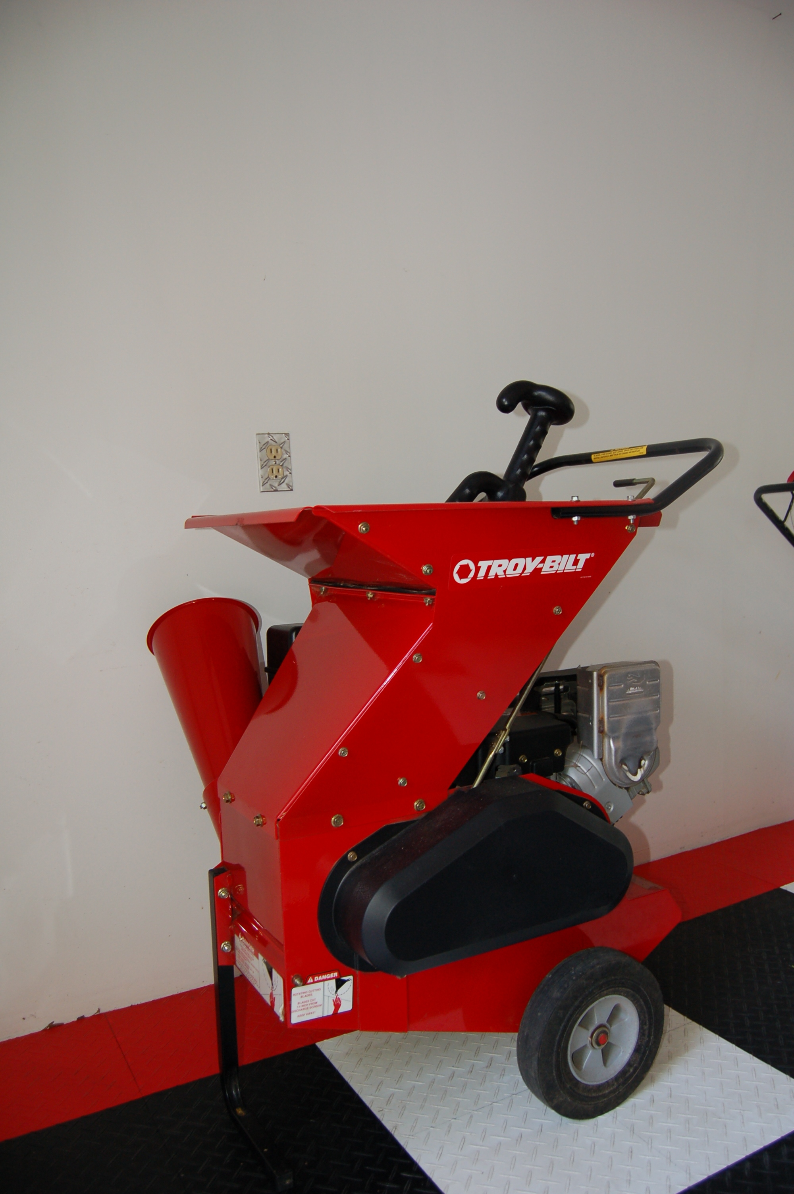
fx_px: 895
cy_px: 597
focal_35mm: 27
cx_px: 397
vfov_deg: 67.4
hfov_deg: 47.8
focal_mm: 18
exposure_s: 1/60
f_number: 3.5
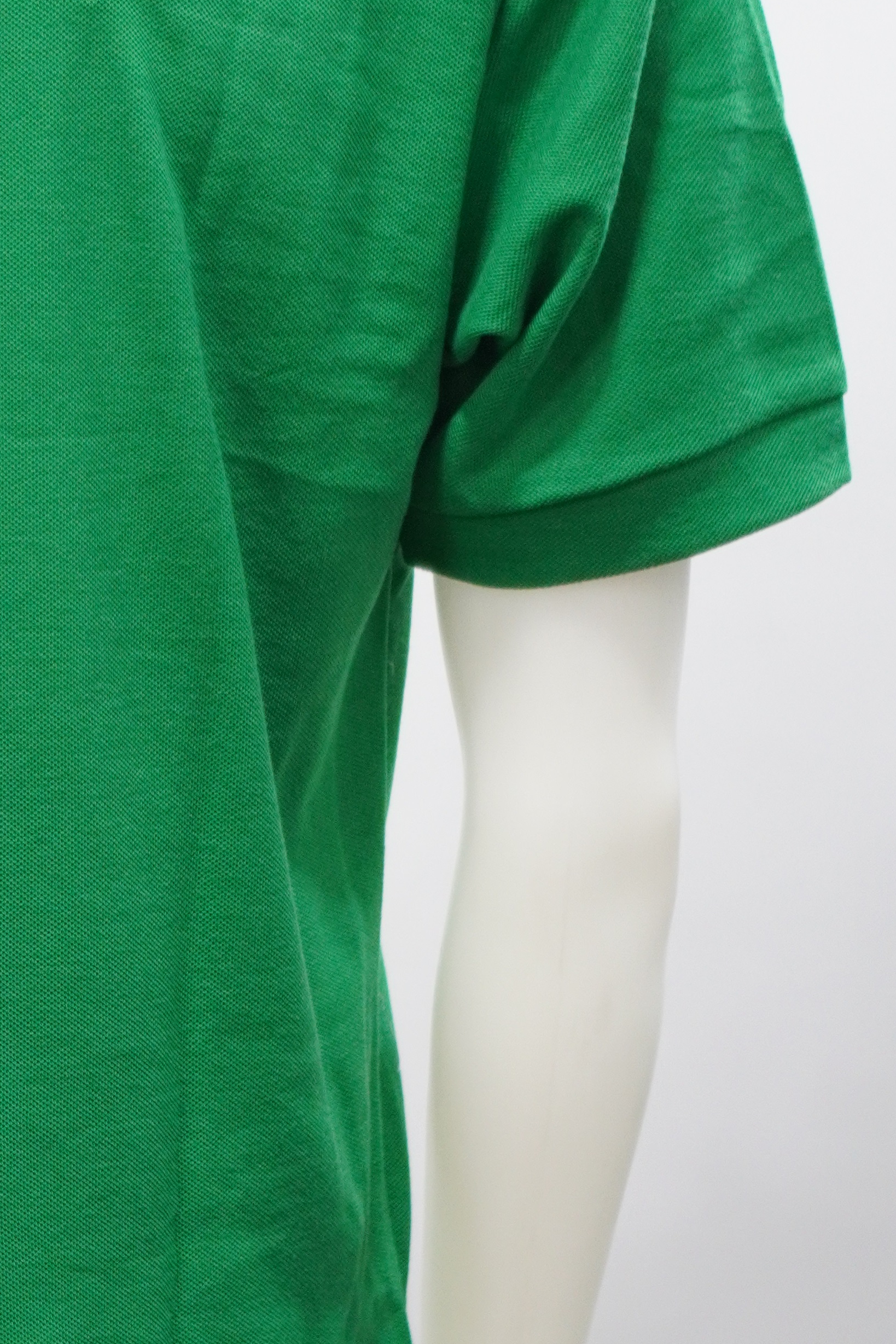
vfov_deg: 16.0
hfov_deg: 10.5
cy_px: 707
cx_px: -165
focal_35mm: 128
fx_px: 4787
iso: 800
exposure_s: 1/125
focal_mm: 35
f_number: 1.8
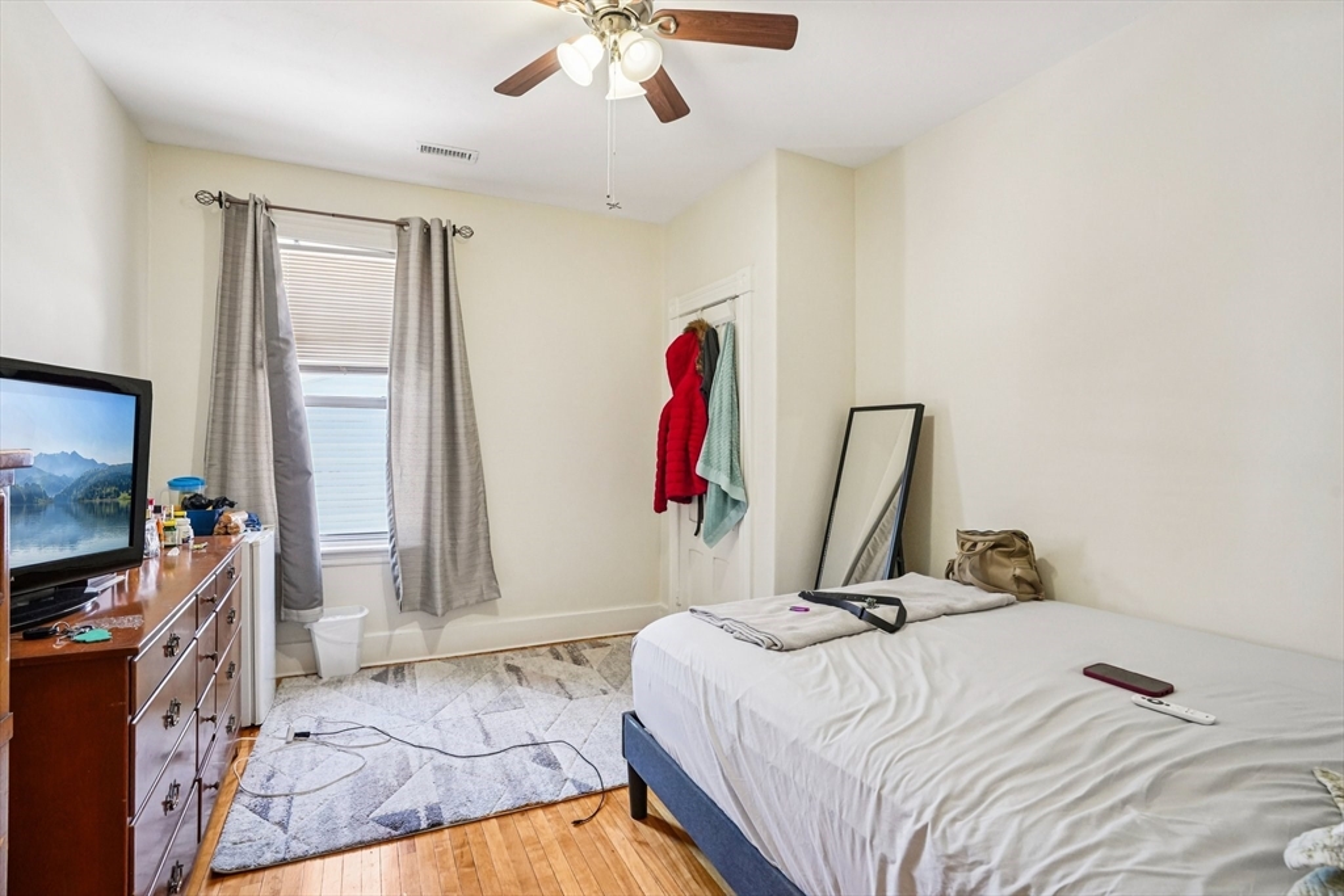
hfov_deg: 96.7
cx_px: 672
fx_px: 597
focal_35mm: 16
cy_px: 448
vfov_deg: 73.8
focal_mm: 16
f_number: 8
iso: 2000
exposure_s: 1/30
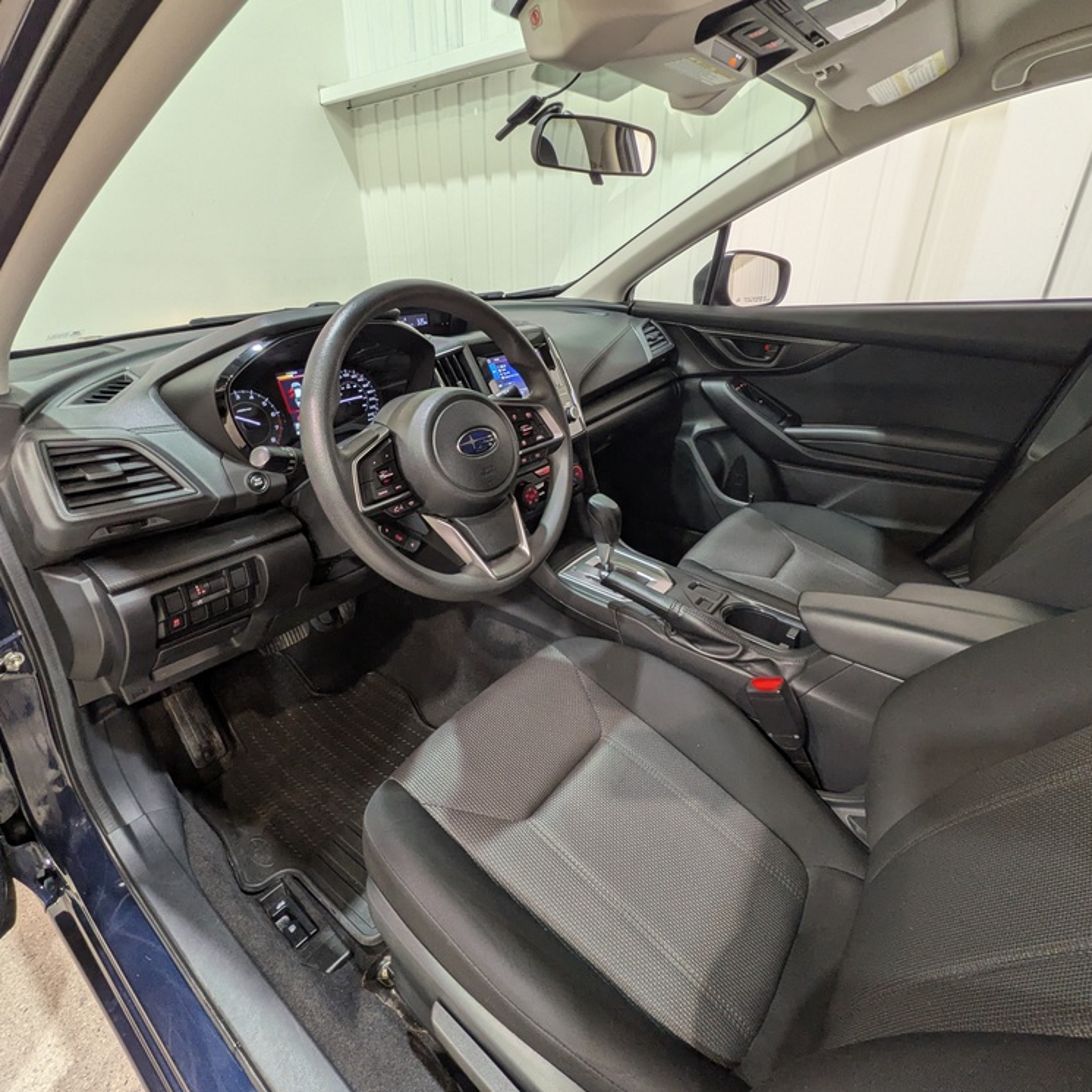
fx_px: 607
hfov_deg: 83.9
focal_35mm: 17
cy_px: 532
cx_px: 510
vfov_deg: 84.0
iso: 90
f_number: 2.2
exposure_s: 1/40
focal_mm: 1.83
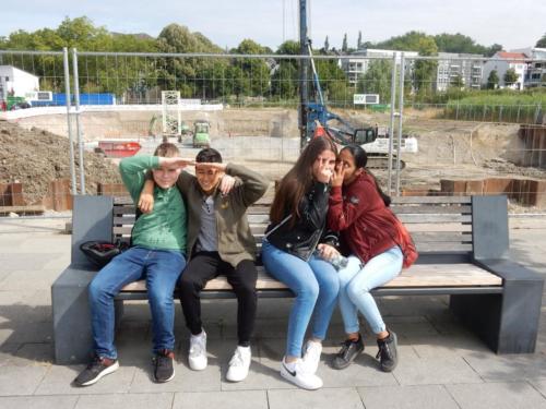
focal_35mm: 36
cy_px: 204
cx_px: 273
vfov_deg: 39.7
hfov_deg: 51.4
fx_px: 568
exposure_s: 1/800
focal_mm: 6.4
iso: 125
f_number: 4
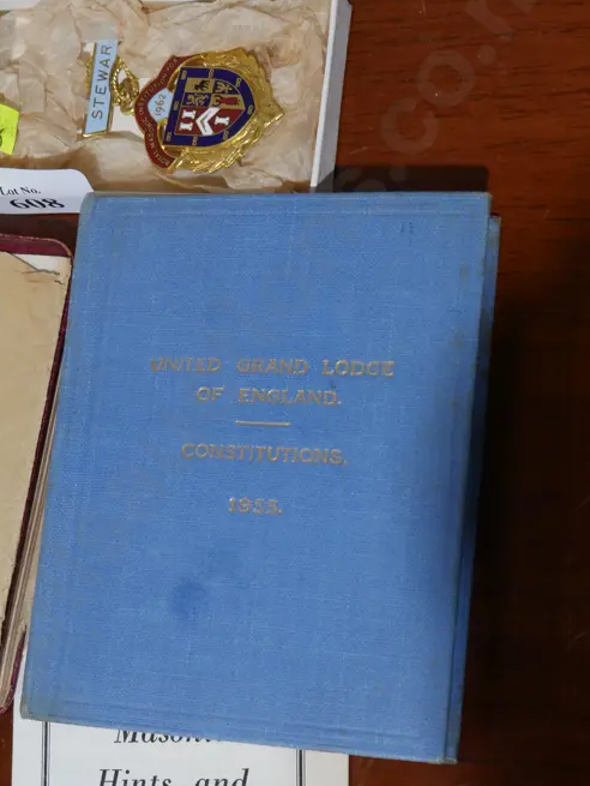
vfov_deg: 26.0
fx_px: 1703
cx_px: 178
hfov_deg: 19.6
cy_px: 433
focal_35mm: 75
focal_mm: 24
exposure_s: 1/60
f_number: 5.6
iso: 500
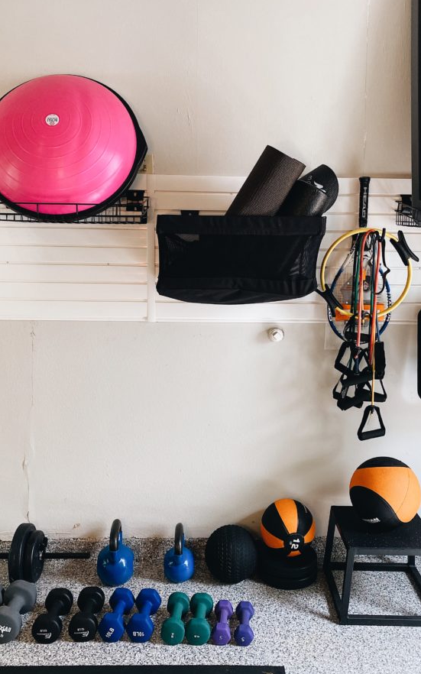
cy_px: 322
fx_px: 588
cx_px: 219
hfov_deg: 39.4
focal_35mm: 32
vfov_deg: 59.6
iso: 125
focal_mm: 4.25
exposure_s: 1/120
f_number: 1.8
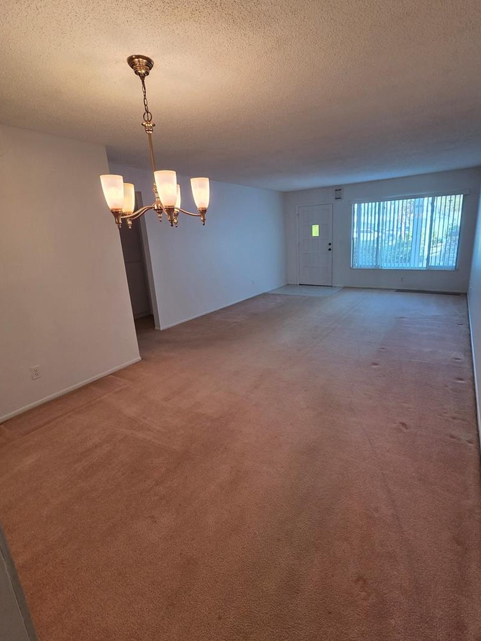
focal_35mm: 15
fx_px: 278
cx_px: 261
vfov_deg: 98.1
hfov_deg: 81.6
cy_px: 308
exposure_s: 1/120
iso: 200
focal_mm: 2.2
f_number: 2.2
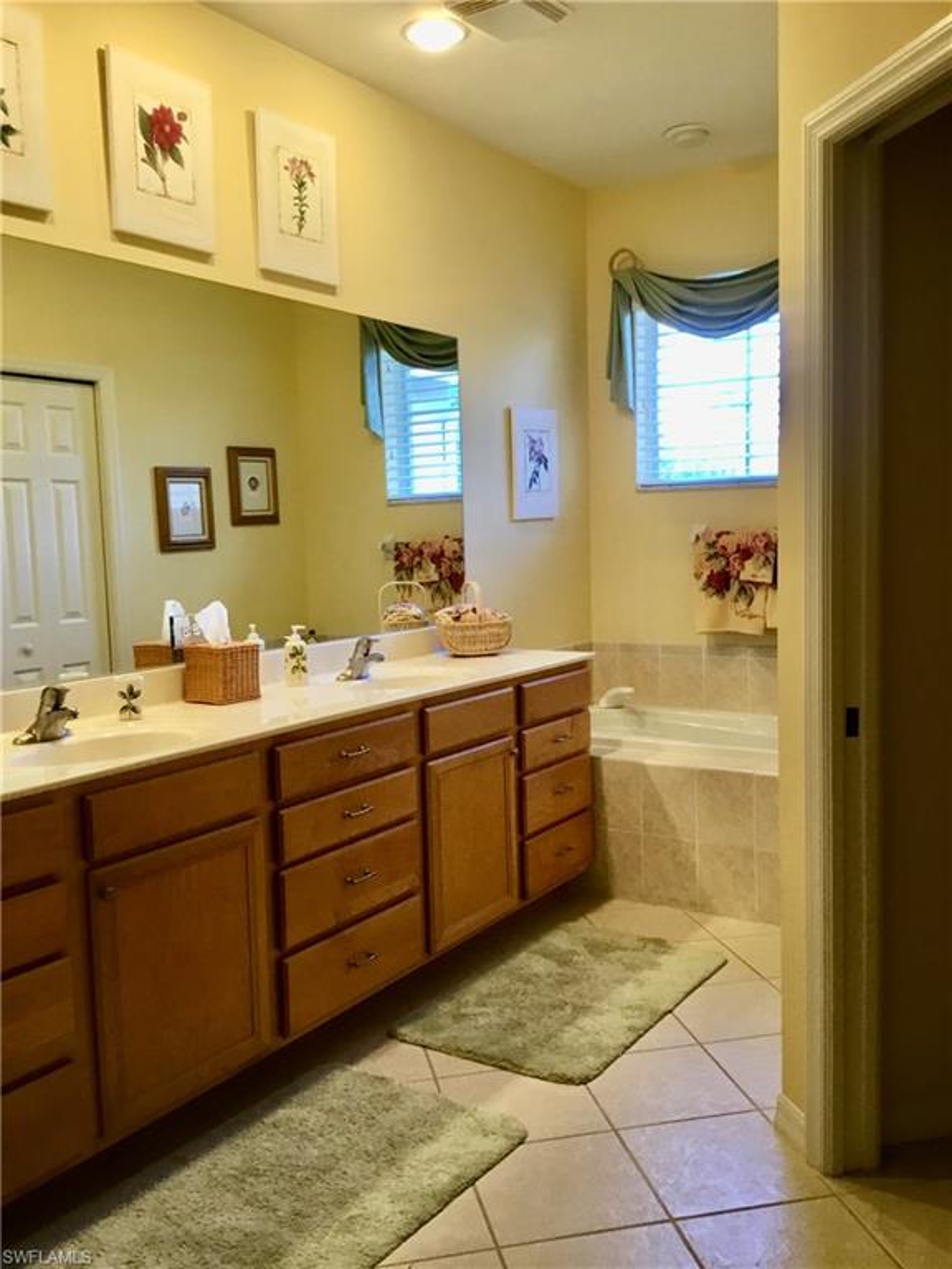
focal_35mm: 31
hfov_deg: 45.4
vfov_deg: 58.4
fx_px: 1137
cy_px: 634
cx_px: 476
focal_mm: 3.3
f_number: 2.4
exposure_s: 1/30
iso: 40
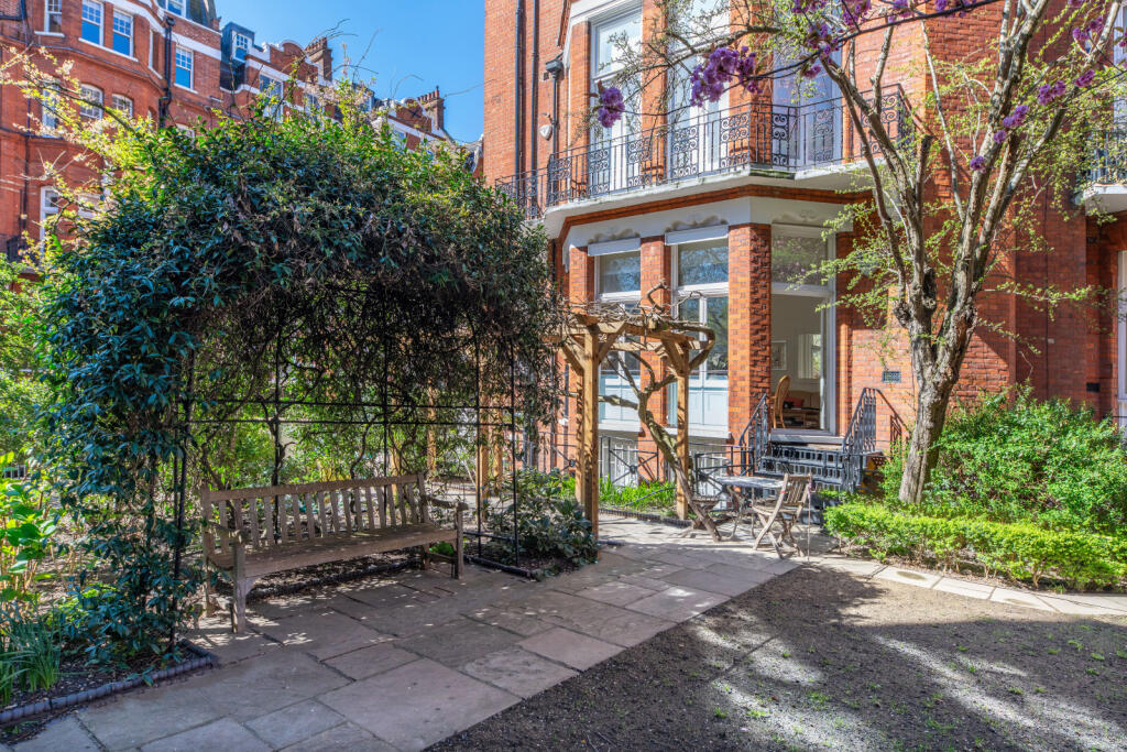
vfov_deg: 59.5
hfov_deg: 81.2
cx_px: 564
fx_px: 657
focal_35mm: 21
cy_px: 376
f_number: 8
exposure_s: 1/160
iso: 200
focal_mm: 21
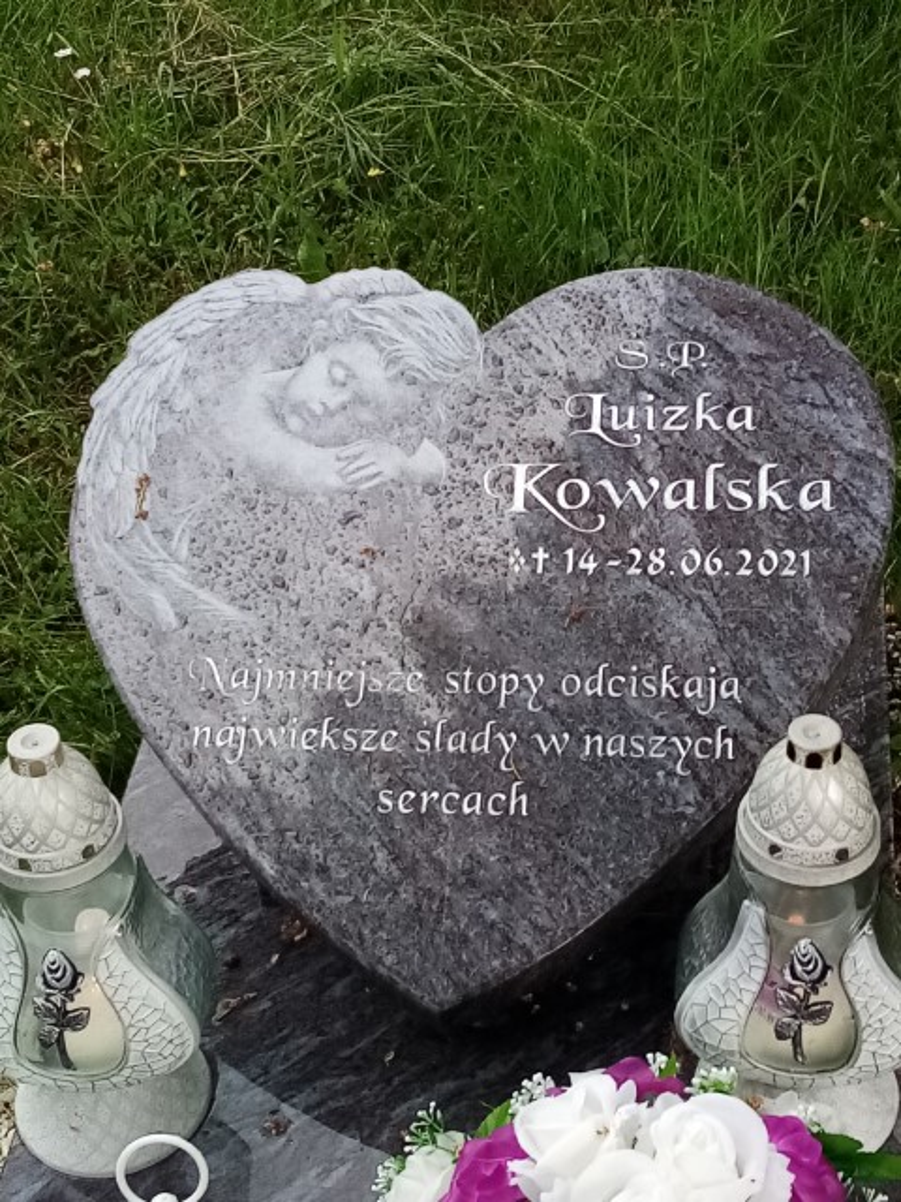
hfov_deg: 53.1
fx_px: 902
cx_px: 450
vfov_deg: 67.3
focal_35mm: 26
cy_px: 601
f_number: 1.8
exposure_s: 1/100
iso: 104
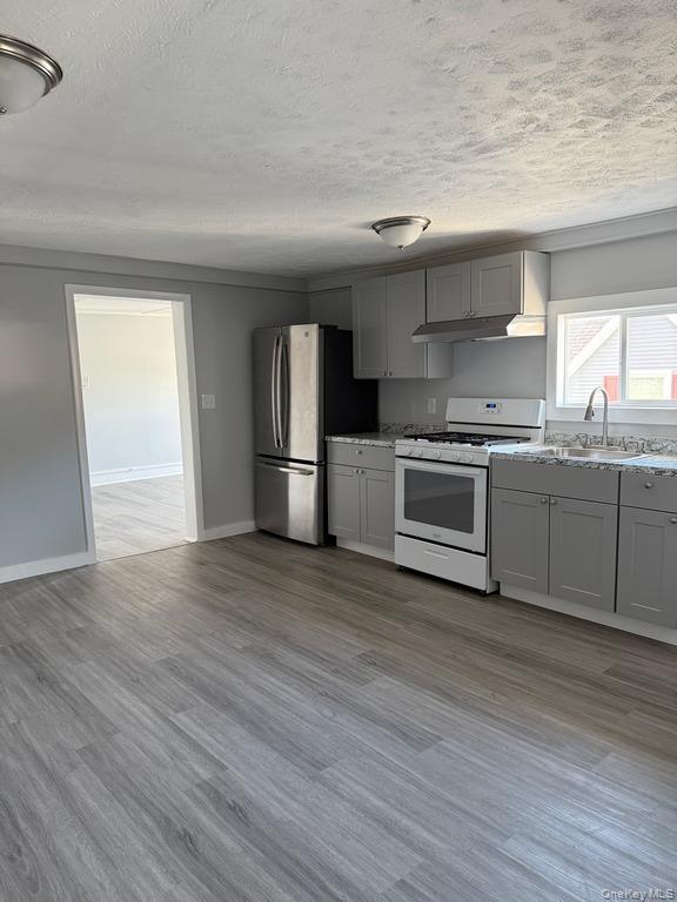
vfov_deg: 71.6
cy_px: 451
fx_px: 626
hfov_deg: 56.8
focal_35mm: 24
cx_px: 338
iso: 320
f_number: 1.78
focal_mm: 6.76
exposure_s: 1/60
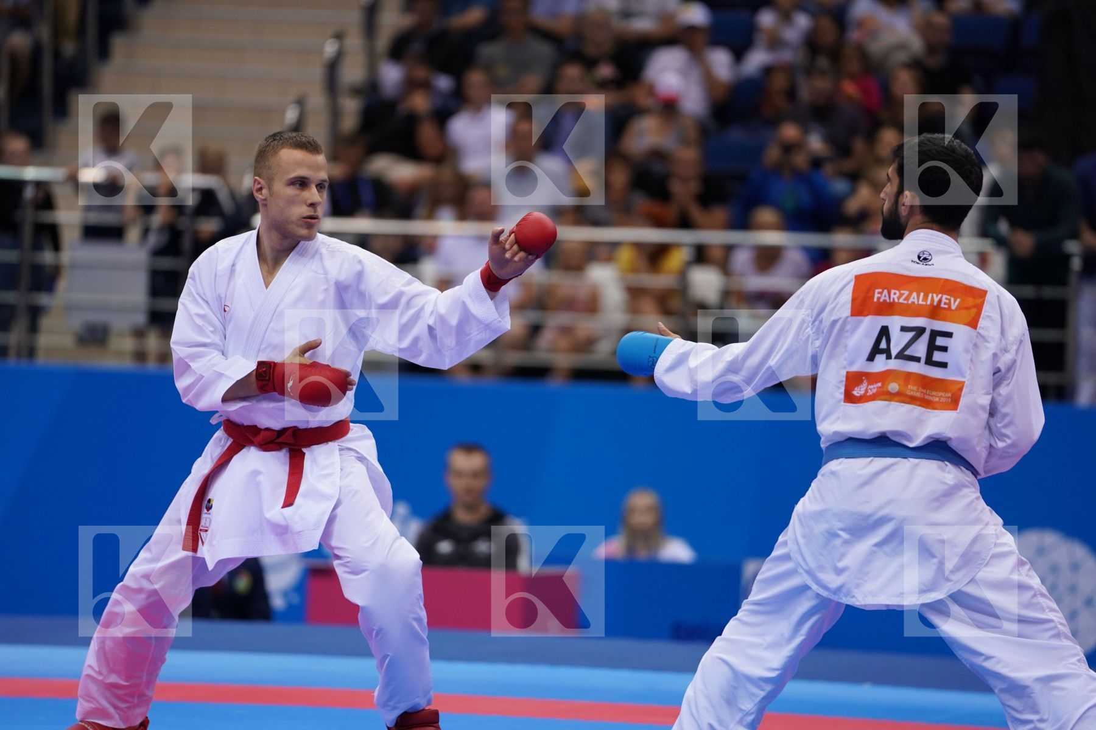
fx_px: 6088
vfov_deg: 6.9
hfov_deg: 10.3
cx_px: 548
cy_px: 365
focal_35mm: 200
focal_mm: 200
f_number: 2.8
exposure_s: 1/1000
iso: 1000
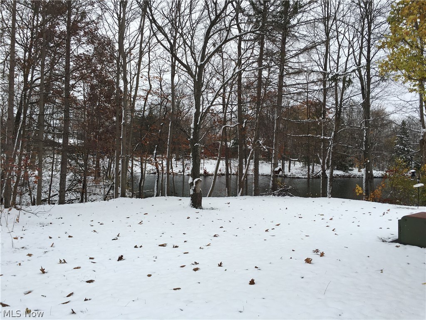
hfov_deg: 61.7
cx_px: 213
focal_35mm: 29
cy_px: 160
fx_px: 357
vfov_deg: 48.2
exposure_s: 1/363
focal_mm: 4.15
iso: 25
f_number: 2.2
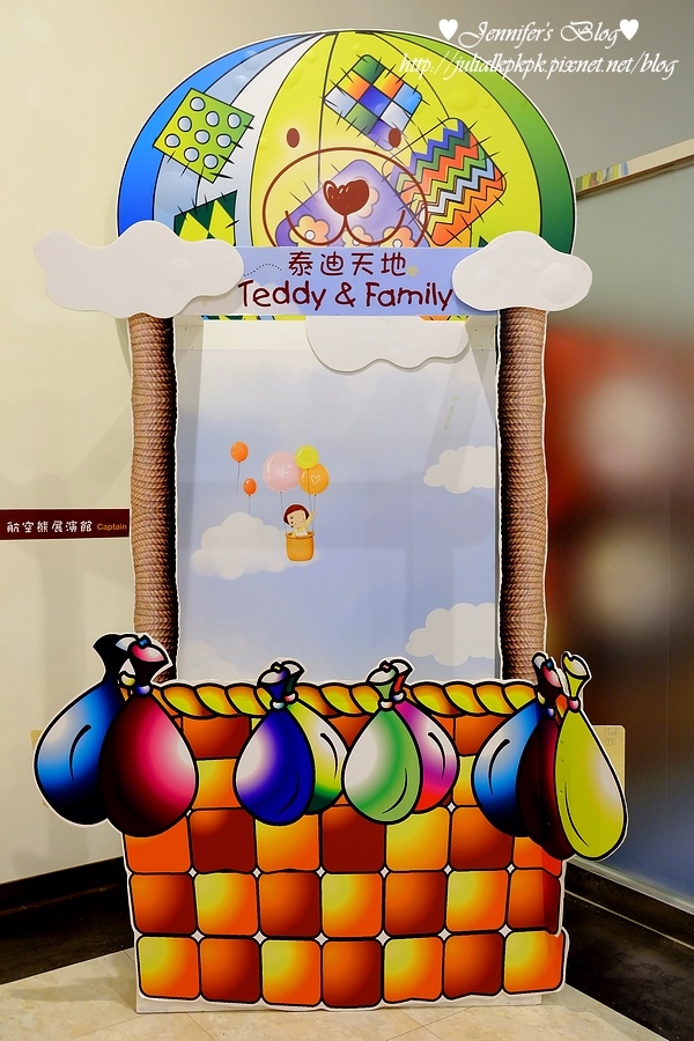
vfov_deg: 58.7
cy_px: 520
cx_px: 347
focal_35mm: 32
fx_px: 925
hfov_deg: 41.1
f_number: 3.2
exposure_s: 1/10
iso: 800
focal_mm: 21.4
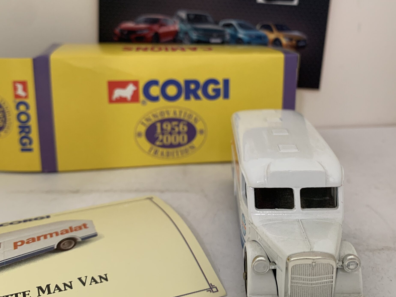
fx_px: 412
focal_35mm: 36
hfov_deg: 51.3
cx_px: 209
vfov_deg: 39.6
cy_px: 125
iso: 100
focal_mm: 4.25
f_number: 1.8
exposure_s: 1/50
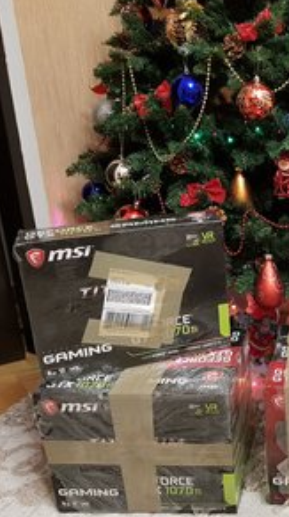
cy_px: 261
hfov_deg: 27.6
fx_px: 533
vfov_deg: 51.7
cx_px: 323
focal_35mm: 39
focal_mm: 4.2
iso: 200
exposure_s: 1/11
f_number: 1.7
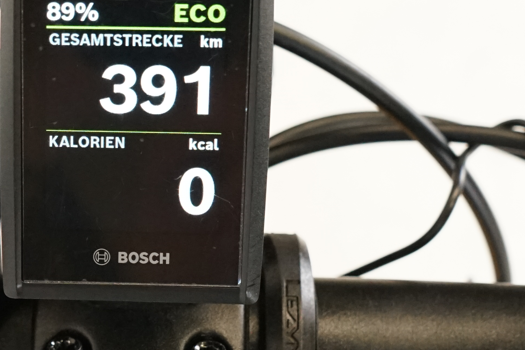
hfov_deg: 22.9
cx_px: 76
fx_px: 1269
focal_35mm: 87
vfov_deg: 15.6
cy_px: 265
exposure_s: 1/200
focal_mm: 28
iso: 3200
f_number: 5.6
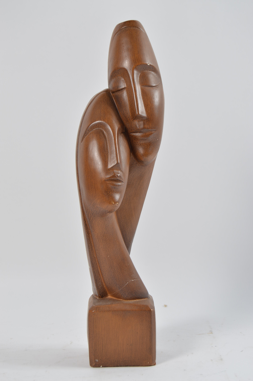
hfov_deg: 19.7
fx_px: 729
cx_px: 126
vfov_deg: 29.3
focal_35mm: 69
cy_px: 190
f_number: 7.1
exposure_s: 1/80
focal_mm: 46
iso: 100
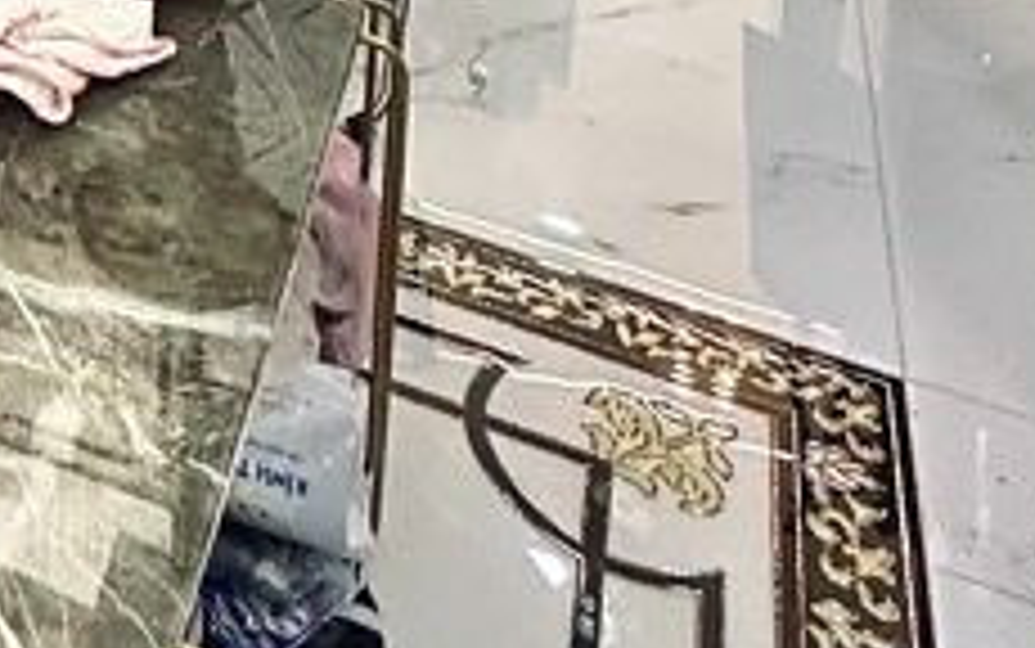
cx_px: -270
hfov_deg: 26.8
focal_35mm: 66
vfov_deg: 14.1
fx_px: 1863
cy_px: -882
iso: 250
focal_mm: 2.22
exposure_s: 1/99
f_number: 2.2
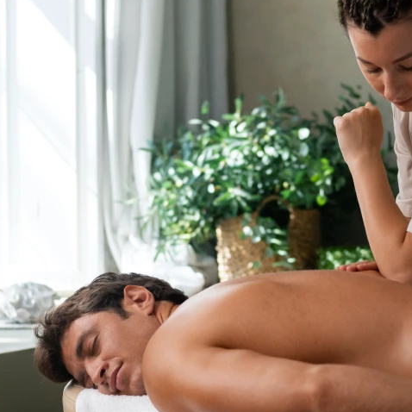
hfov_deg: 15.4
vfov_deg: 15.4
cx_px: 272
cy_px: 251
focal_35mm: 113
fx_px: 1522
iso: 640
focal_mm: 35
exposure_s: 1/640
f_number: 2
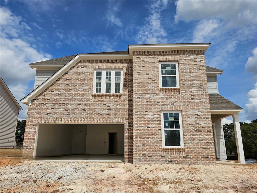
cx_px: 128
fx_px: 171
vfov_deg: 58.9
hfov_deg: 73.9
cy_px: 96
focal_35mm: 23
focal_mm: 6.3
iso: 10
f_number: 1.7
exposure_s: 1/2500
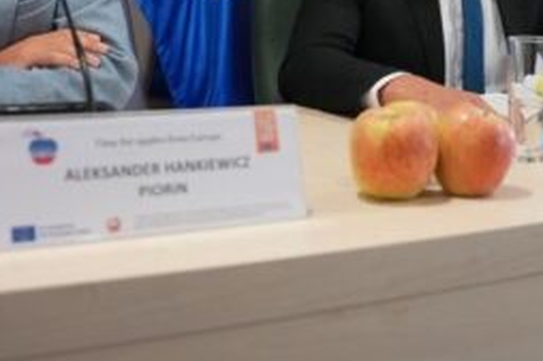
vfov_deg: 18.7
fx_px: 1044
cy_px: -61
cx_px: 455
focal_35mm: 69
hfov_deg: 28.4
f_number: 2.8
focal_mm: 25.1
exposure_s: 1/160
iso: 500
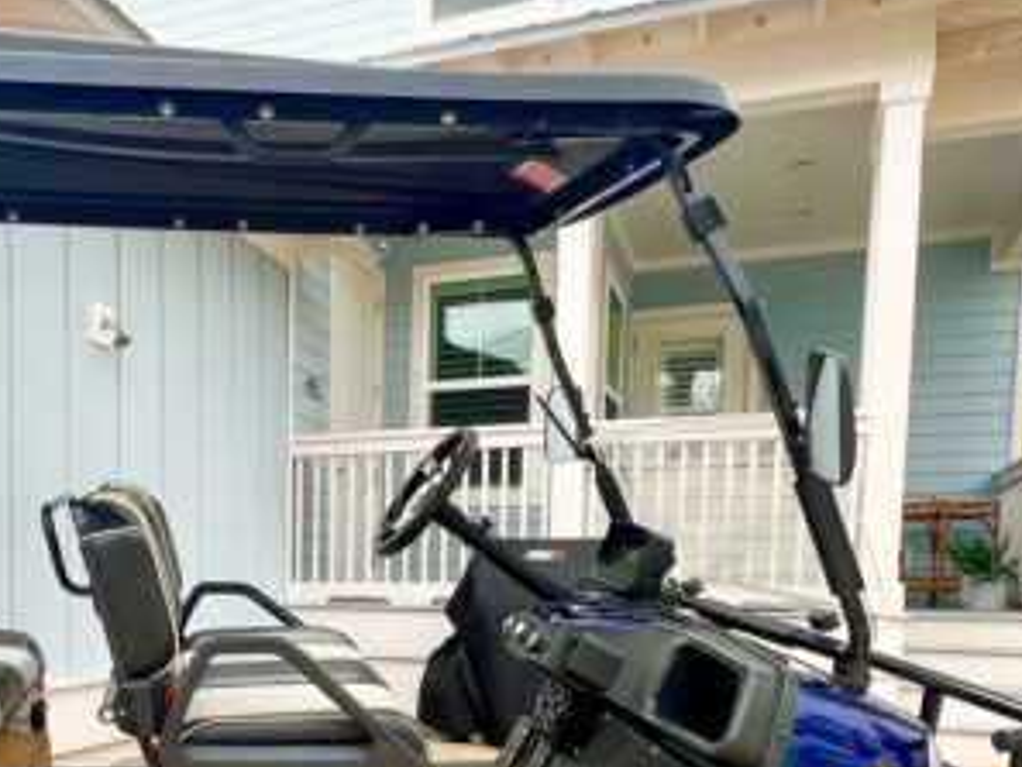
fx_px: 1034
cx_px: 275
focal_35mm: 35
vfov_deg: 38.3
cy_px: 674
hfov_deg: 50.8
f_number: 1.8
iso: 32
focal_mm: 1.57
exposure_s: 1/277
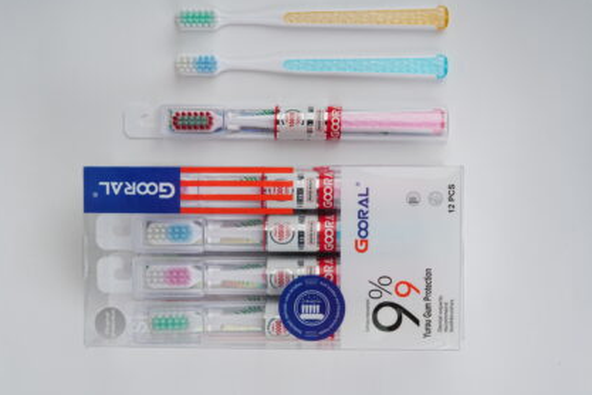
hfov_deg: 36.9
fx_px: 888
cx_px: 290
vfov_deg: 25.1
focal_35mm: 54
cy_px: 183
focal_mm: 50
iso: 320
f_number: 22
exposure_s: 1/160
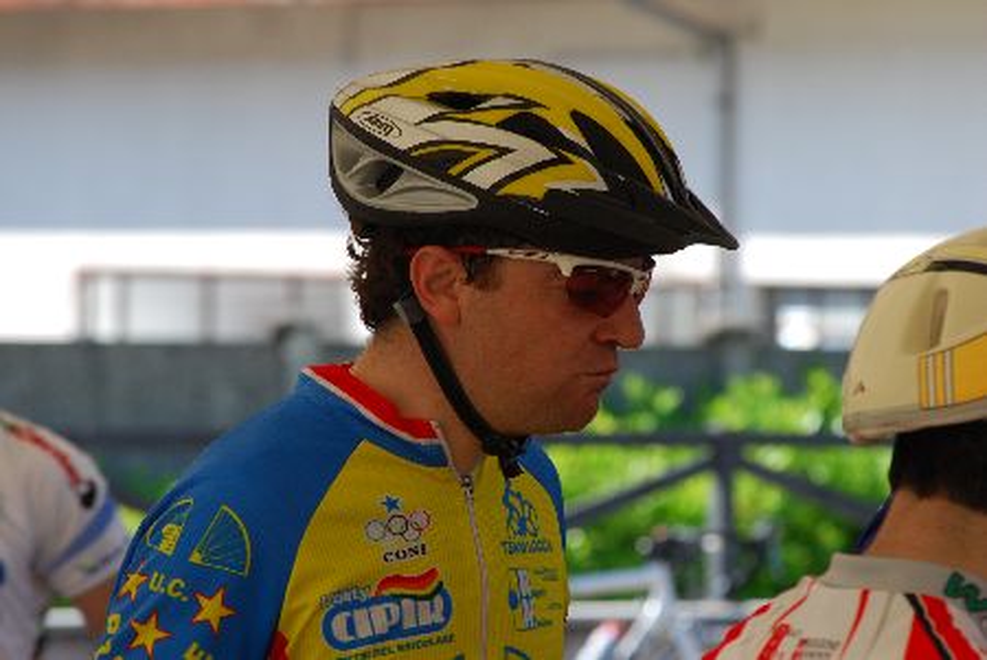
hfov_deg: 6.9
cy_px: 330
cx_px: 494
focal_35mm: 300
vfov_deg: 4.6
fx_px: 8233
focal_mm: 200
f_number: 10
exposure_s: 1/100
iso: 200
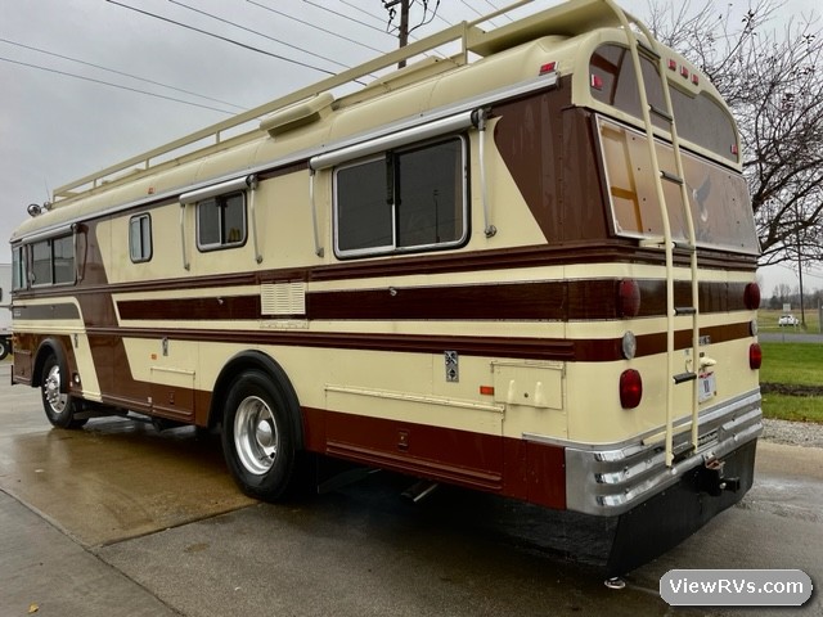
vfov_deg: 53.1
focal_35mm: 26
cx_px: 412
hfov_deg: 67.3
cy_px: 308
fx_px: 618
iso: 32
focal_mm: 4.2
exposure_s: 1/171
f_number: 1.6
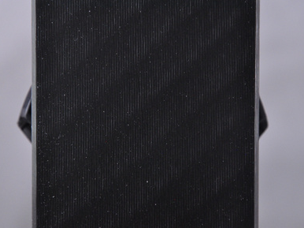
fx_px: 1550
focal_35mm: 177
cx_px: 149
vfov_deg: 8.4
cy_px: 112
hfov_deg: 11.2
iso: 3200
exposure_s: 1/125
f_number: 9.5
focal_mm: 105
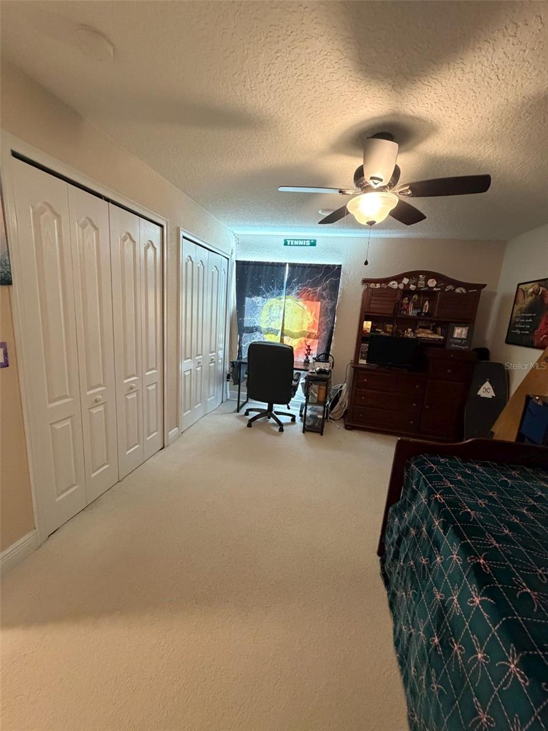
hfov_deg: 85.7
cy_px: 366
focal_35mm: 14
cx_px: 274
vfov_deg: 102.1
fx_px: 296
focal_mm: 2.22
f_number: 2.2
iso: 800
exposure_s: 1/60
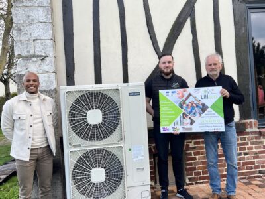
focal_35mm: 26
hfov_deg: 67.3
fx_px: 199
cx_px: 132
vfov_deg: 53.1
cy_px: 100
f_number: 1.5
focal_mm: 5.7
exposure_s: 1/775
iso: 50
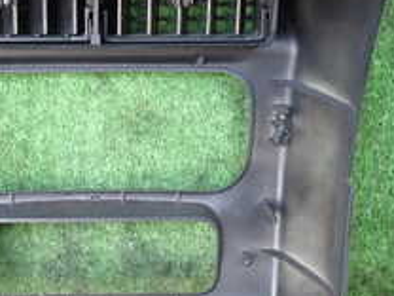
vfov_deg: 20.2
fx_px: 820
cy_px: 249
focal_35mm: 72
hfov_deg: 26.7
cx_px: 98
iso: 200
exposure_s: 1/30
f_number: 2
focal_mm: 4.5
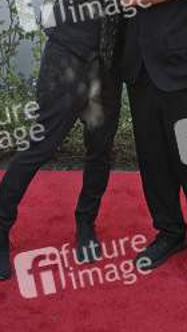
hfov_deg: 17.4
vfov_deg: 29.9
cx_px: 122
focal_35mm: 69
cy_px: 67
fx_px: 608
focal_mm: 41
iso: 640
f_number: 5.6
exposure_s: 1/320
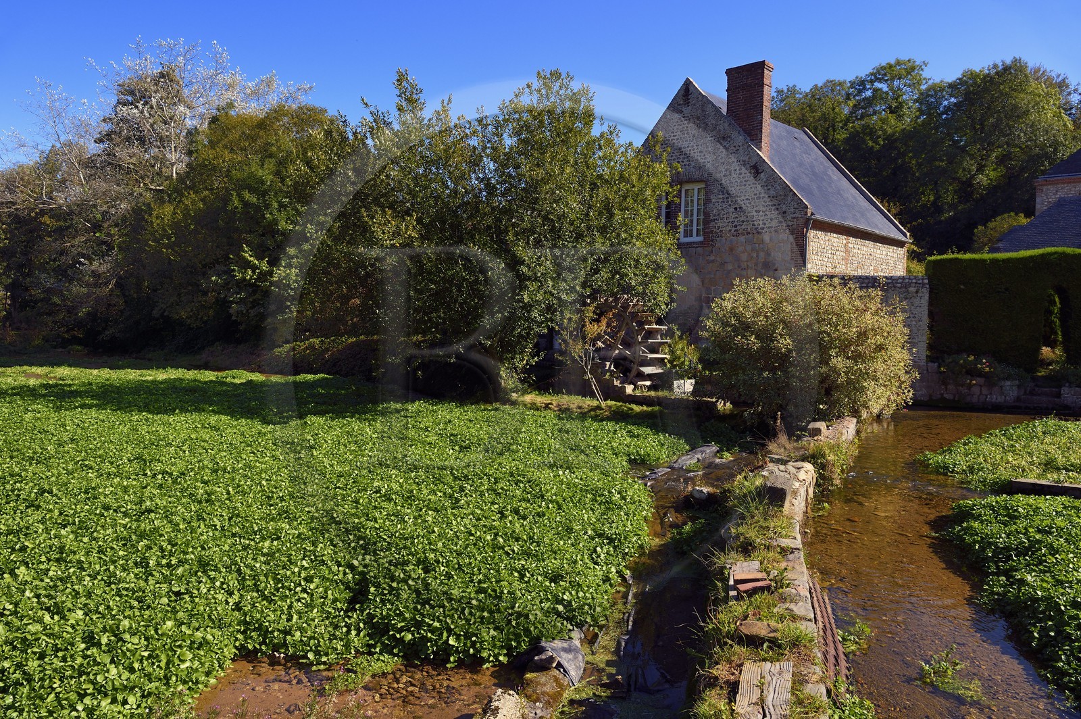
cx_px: 540
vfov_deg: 53.1
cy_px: 360
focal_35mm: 24
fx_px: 720
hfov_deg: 73.8
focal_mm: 24
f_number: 10
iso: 200
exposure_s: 1/250
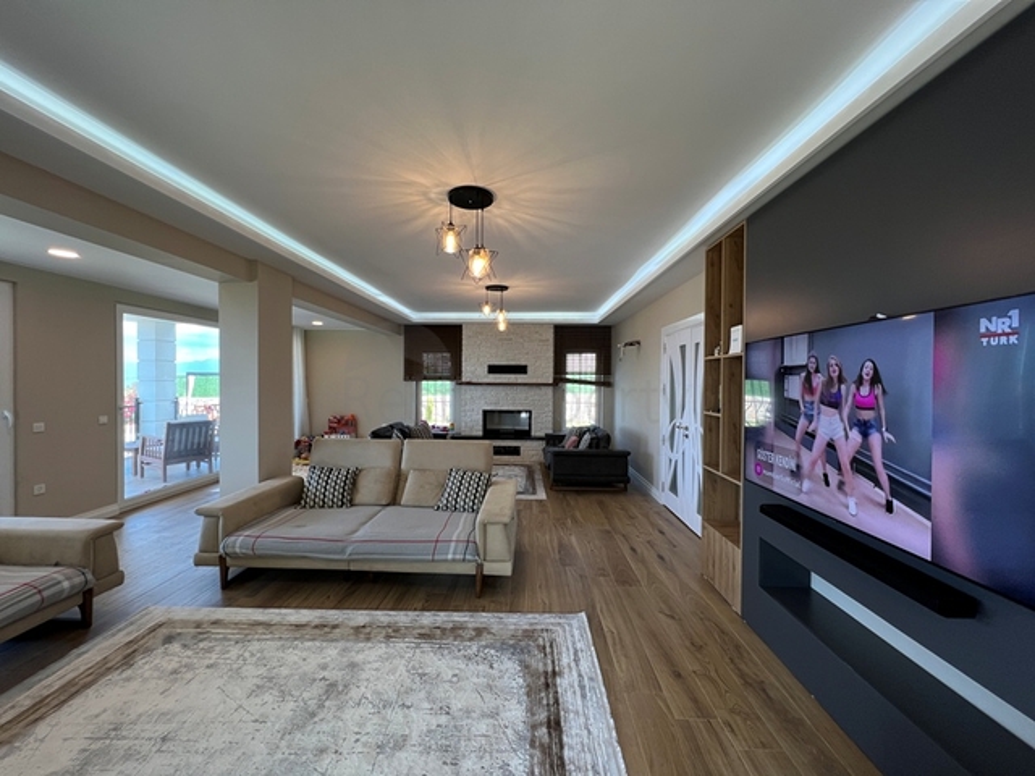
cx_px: 518
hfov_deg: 106.2
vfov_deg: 89.9
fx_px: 389
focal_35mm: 13
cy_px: 388
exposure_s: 1/100
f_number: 1.8
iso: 50
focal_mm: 1.57
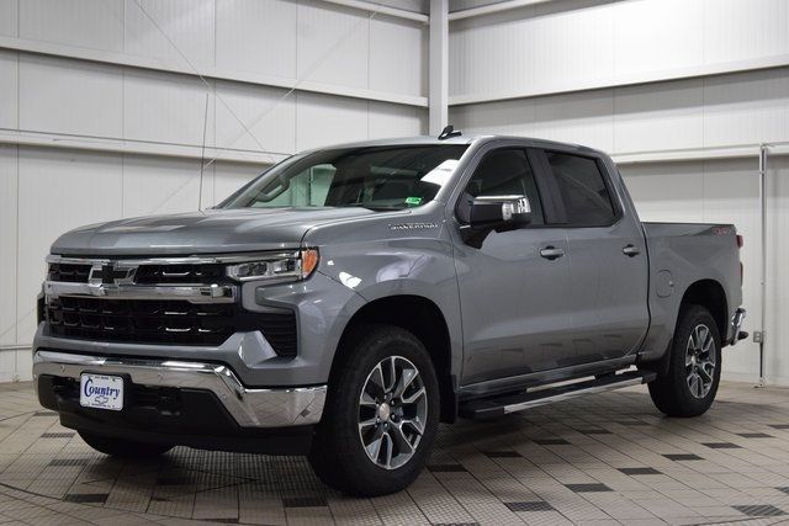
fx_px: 1184
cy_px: 263
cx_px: 394
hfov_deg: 36.9
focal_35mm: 54
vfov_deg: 25.1
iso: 1600
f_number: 7.1
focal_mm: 36
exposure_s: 1/60
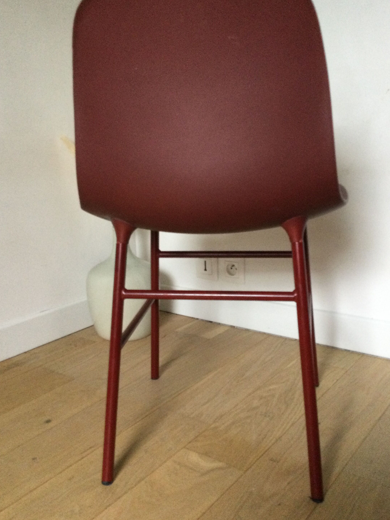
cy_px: 253
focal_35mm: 35
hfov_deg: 40.7
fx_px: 526
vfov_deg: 52.6
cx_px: 190
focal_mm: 3.3
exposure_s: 1/33
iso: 200
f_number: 2.4
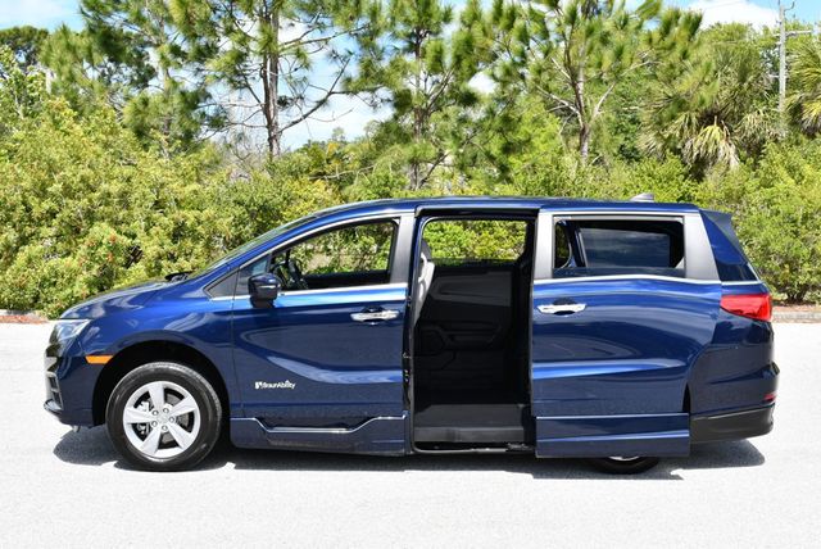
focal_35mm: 48
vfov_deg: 28.1
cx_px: 410
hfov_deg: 41.1
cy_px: 274
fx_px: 1096
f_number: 8
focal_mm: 24
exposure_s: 1/250
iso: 160
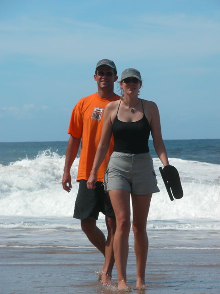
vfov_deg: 9.6
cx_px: 110
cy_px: 147
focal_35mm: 206
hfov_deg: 7.2
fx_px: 1746
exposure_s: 1/475
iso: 100
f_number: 6.4
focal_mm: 52.4
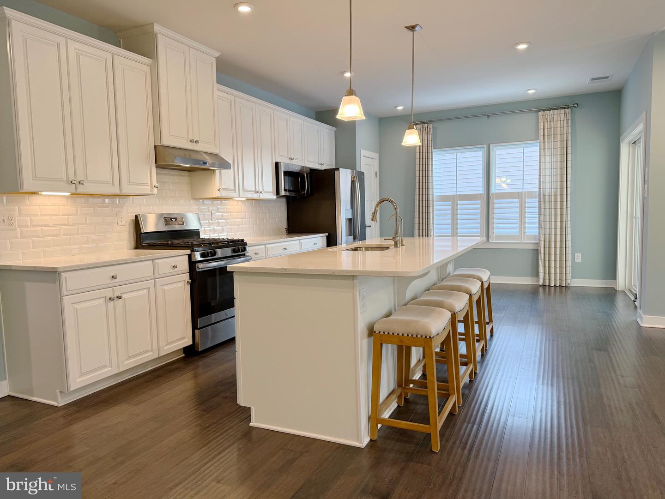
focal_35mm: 24
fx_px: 461
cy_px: 250
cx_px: 332
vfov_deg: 56.8
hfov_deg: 71.6
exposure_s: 1/60
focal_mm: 6.76
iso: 125
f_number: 1.78
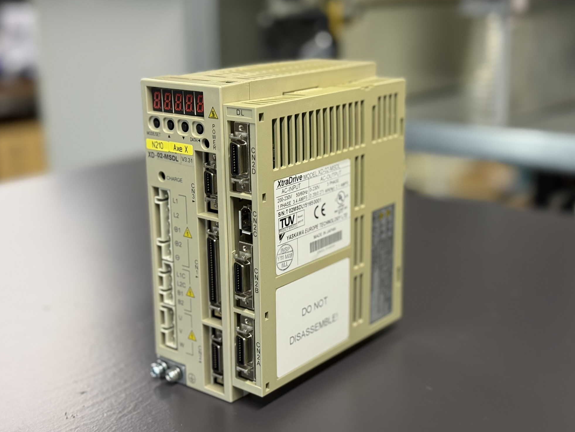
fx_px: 831
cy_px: 212
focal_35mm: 50
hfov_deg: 38.2
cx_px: 286
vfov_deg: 29.1
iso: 160
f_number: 1.78
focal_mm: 6.76
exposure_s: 1/50
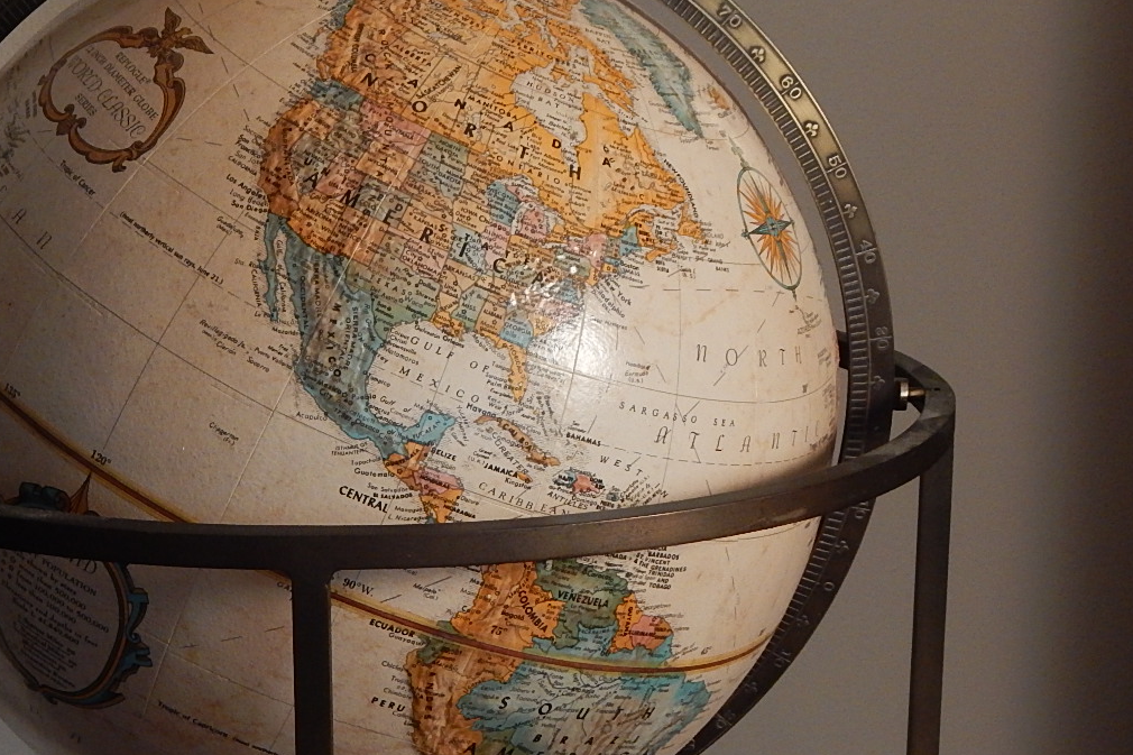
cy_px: 346
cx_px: 347
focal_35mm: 89
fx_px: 2800
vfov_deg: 15.4
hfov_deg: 22.7
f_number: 3.8
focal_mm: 9.7
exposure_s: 1/30
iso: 360
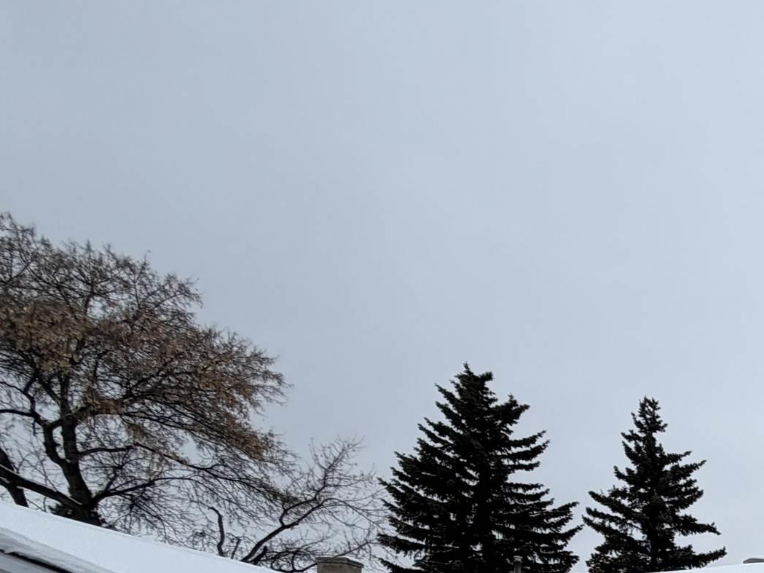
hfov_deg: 32.1
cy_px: 749
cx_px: 1038
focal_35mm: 41
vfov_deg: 28.6
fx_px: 905
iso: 40
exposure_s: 1/726
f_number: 2.2
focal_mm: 2.22
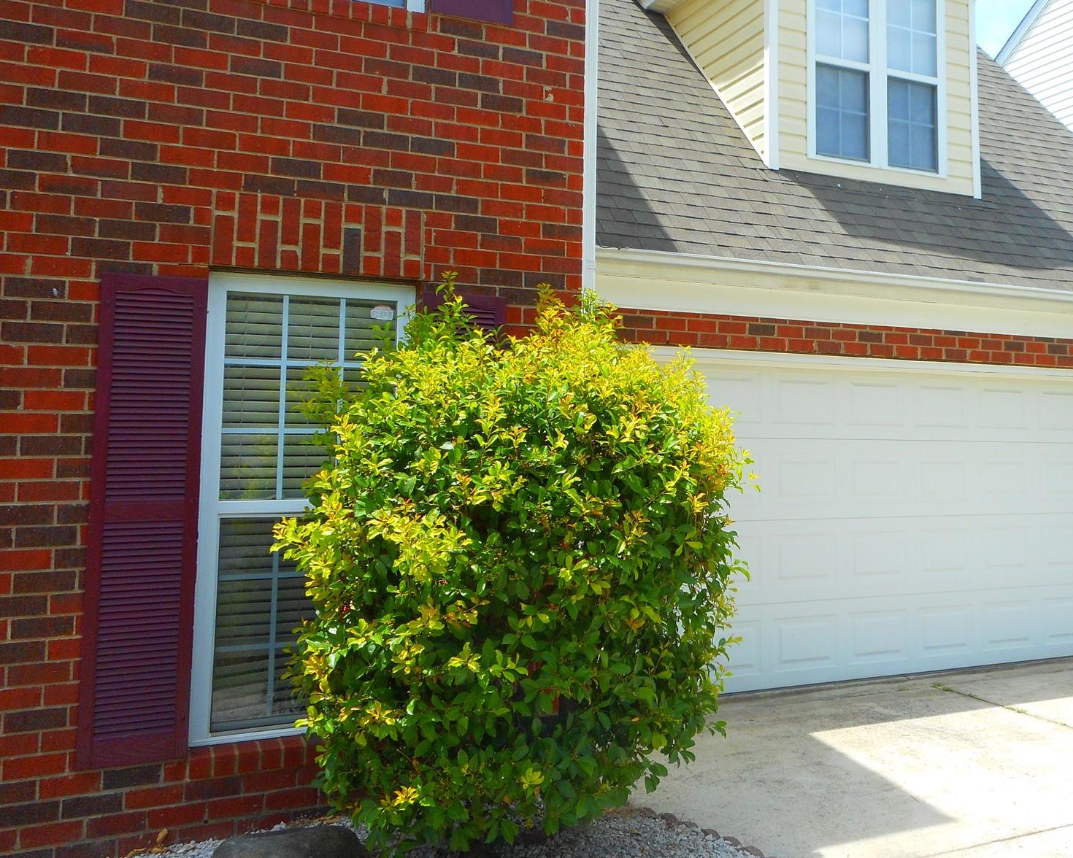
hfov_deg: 51.8
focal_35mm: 34
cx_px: 720
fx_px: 1080
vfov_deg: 43.1
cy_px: 344
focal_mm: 4.5
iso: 80
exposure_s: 1/400
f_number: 3.7
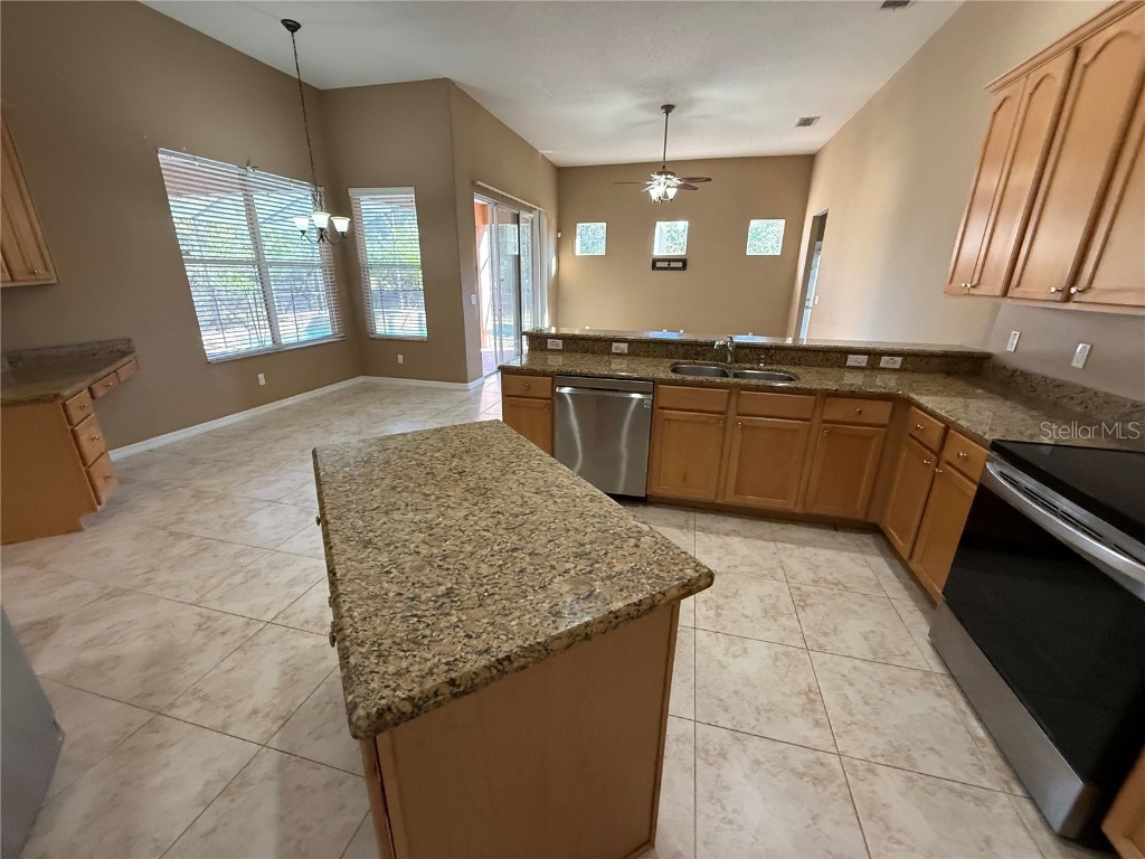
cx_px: 572
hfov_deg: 102.1
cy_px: 430
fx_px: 463
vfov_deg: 85.7
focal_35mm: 14
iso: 500
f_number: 2.2
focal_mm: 2.22
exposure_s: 1/120
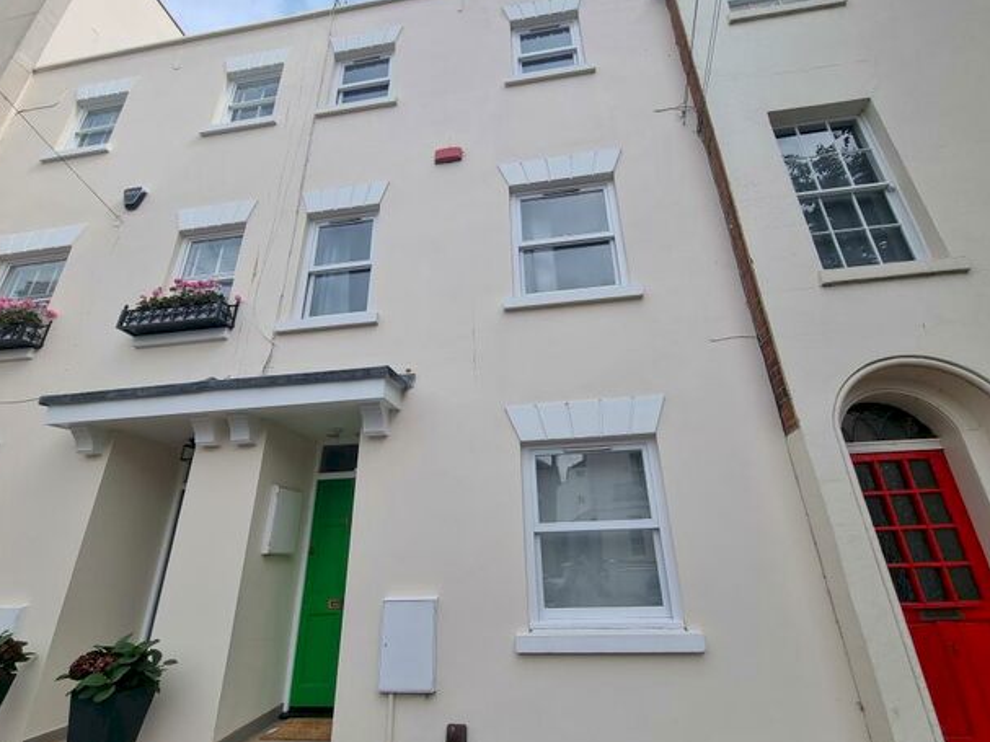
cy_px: 360
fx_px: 429
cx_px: 493
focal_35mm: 15
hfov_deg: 98.2
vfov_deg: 81.7
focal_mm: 2.2
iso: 50
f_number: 2.2
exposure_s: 1/1248
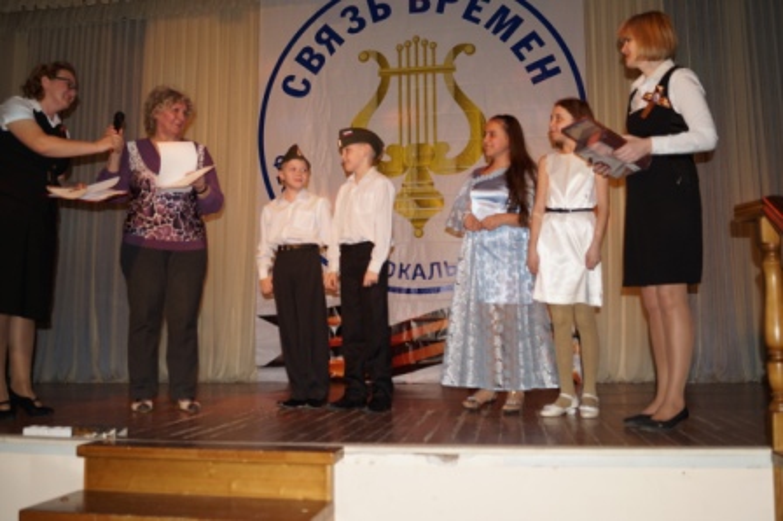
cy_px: 260
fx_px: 717
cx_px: 392
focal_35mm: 33
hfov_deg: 57.3
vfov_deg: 39.9
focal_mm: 22
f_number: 4
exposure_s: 1/60
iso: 200
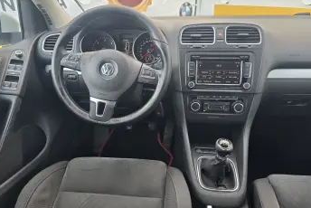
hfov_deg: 71.4
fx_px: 216
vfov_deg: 51.4
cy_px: 106
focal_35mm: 25
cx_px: 150
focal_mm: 6.3
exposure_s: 1/180
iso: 160
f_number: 1.7
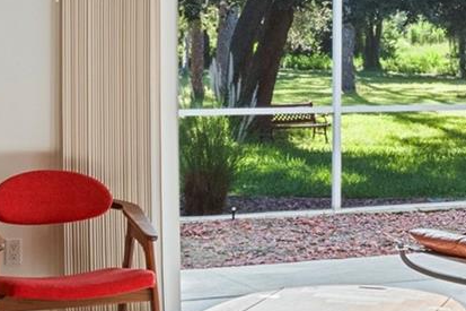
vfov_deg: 14.6
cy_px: 71
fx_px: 1203
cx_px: 329
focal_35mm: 93
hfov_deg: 21.8
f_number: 8
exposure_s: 1/40
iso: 400
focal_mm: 16
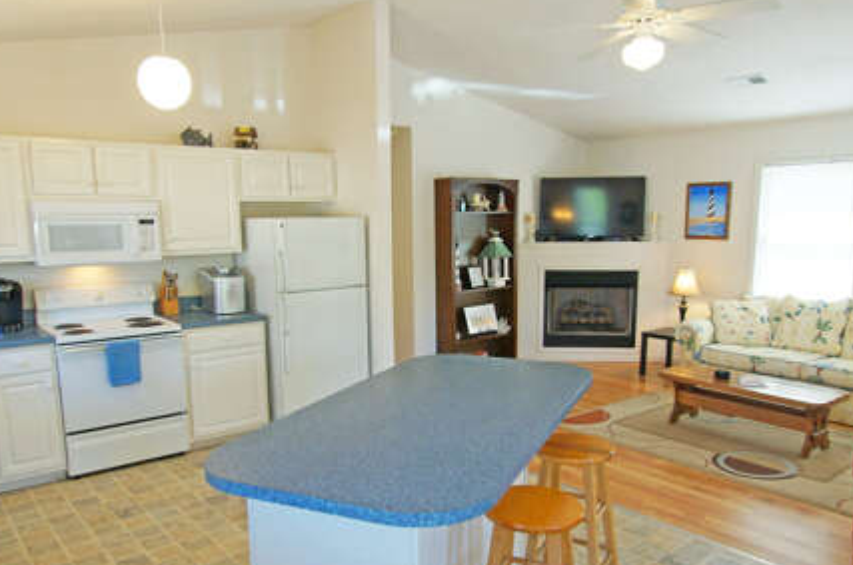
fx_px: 639
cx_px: 433
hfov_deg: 67.5
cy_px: 321
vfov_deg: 47.6
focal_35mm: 27
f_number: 4
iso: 250
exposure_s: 1/60
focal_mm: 10
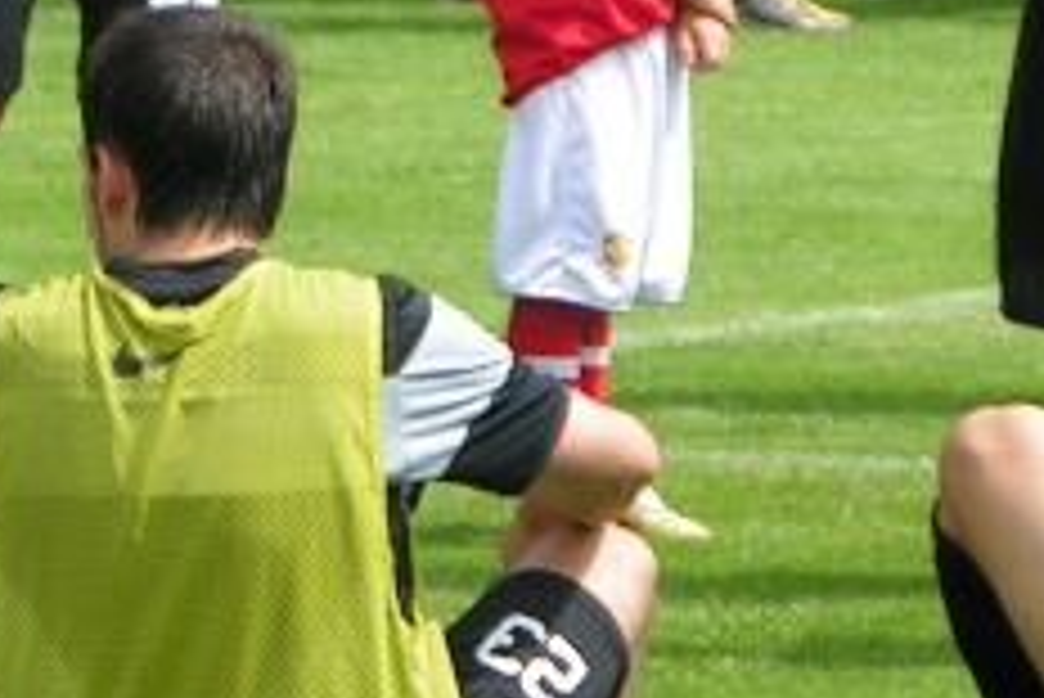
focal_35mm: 487
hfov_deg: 4.2
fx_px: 14131
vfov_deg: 2.8
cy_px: -68
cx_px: 184
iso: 50
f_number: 3.5
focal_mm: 20.9
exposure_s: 1/640
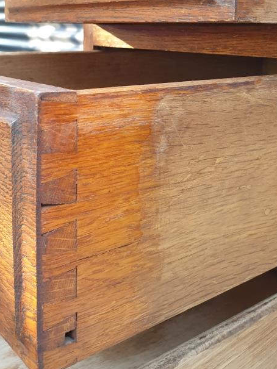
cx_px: 129
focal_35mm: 44
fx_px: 469
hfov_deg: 32.9
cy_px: 77
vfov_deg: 41.2
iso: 200
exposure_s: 1/50
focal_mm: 4.3
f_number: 2.4
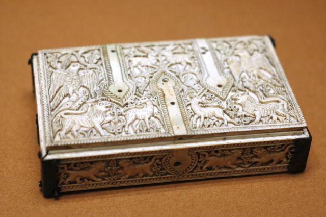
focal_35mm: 75
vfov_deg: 18.1
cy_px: 108
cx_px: 163
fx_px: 678
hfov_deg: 27.0
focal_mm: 50
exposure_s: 1/80
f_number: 3.2
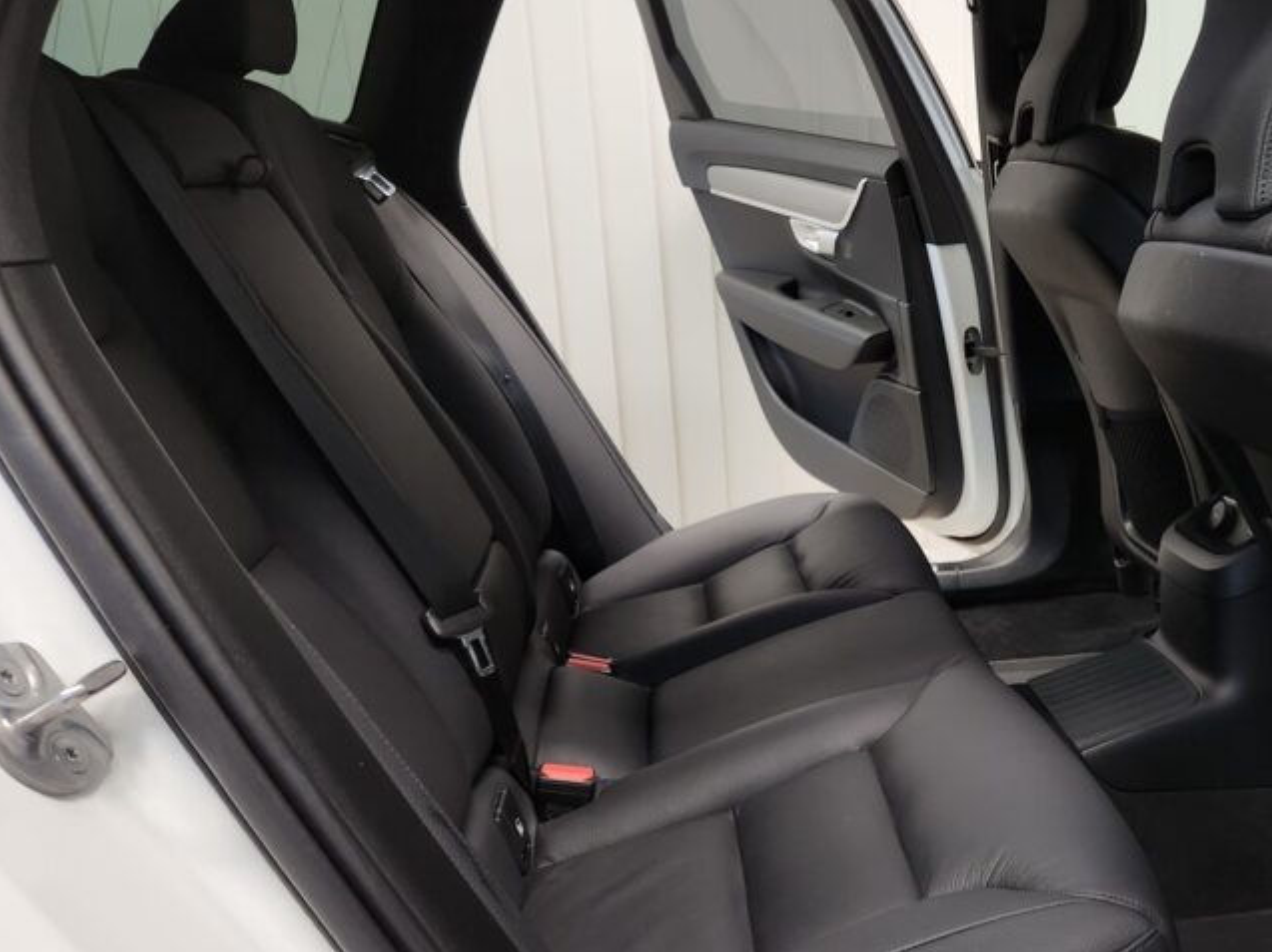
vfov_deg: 38.5
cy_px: 571
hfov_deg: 48.4
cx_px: 937
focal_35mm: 37
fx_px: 1359
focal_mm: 5.4
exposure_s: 1/100
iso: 250
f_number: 1.8
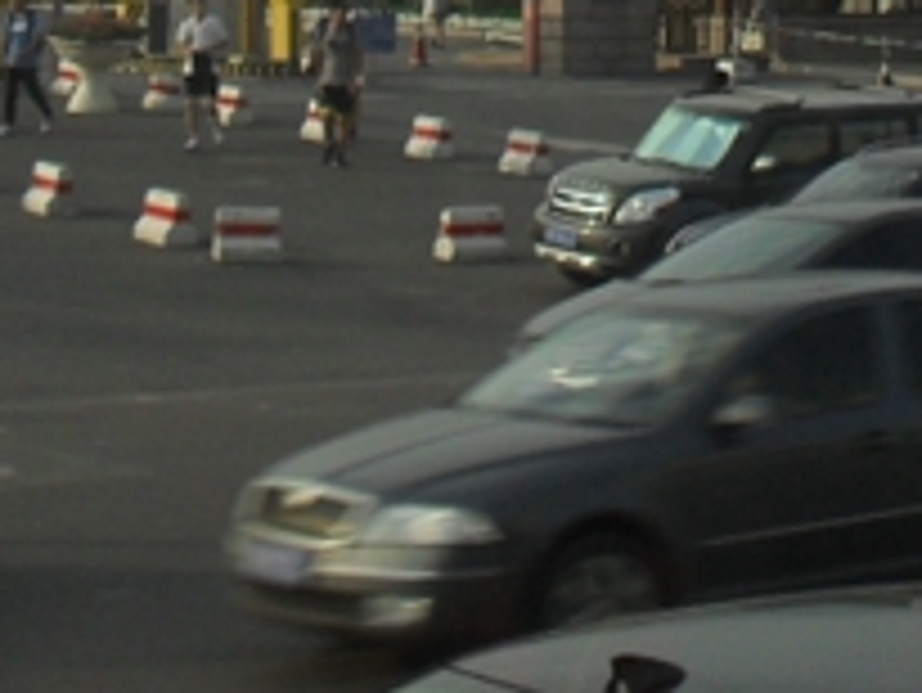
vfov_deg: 10.7
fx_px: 3491
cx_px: 778
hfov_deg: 14.9
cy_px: -540
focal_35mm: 131
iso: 100
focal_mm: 6.3
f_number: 8.4
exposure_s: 1/125
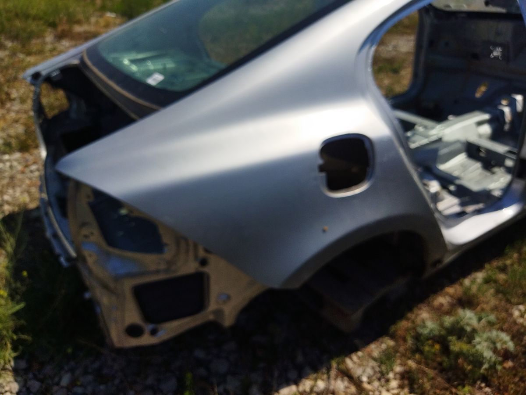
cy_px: 198
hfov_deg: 65.3
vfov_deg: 51.4
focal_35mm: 27
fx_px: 410
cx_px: 263
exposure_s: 1/11464
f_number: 1.79
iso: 109
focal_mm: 4.71
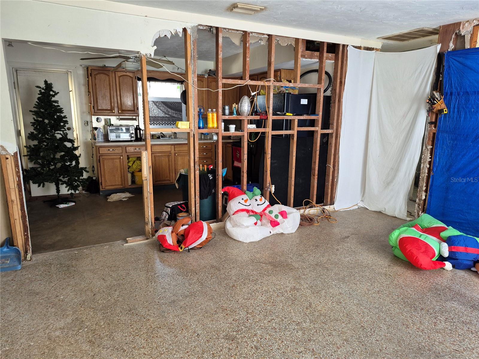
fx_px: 318
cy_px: 180
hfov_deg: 73.9
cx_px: 240
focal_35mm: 23
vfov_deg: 58.9
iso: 400
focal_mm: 5.4
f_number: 1.8
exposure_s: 1/120
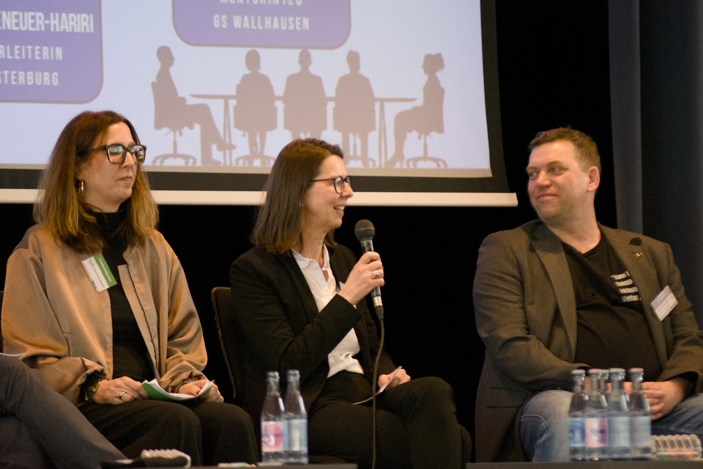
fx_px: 5877
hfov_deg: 6.8
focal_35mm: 301
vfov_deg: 4.6
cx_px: 352
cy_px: 235
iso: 6400
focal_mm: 200
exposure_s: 1/800
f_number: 2.8
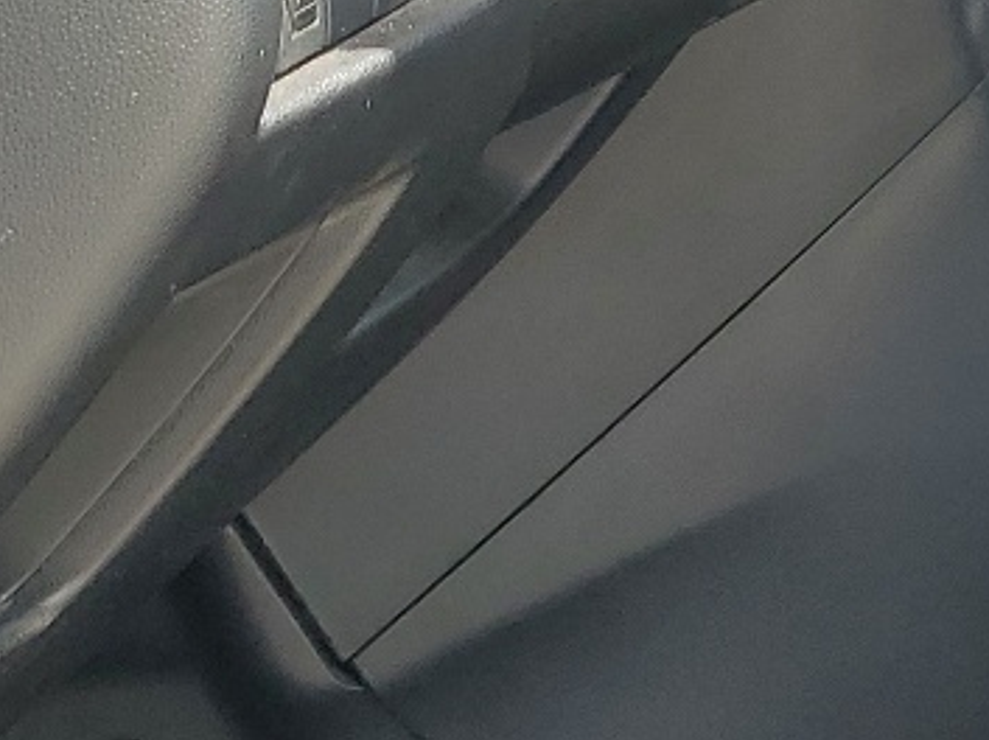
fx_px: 3368
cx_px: 1656
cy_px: 6
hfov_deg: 15.0
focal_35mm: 118
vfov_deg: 12.4
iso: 50
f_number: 1.5
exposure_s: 1/667
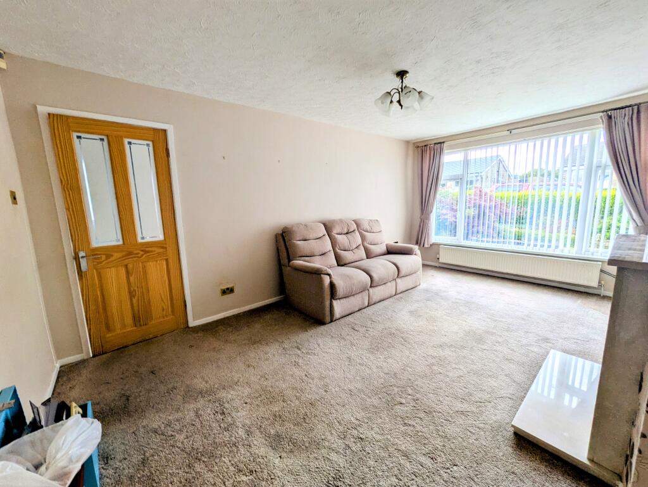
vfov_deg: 85.7
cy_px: 244
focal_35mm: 14
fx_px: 262
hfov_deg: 102.0
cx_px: 324
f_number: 2.2
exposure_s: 1/210
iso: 47
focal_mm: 1.83
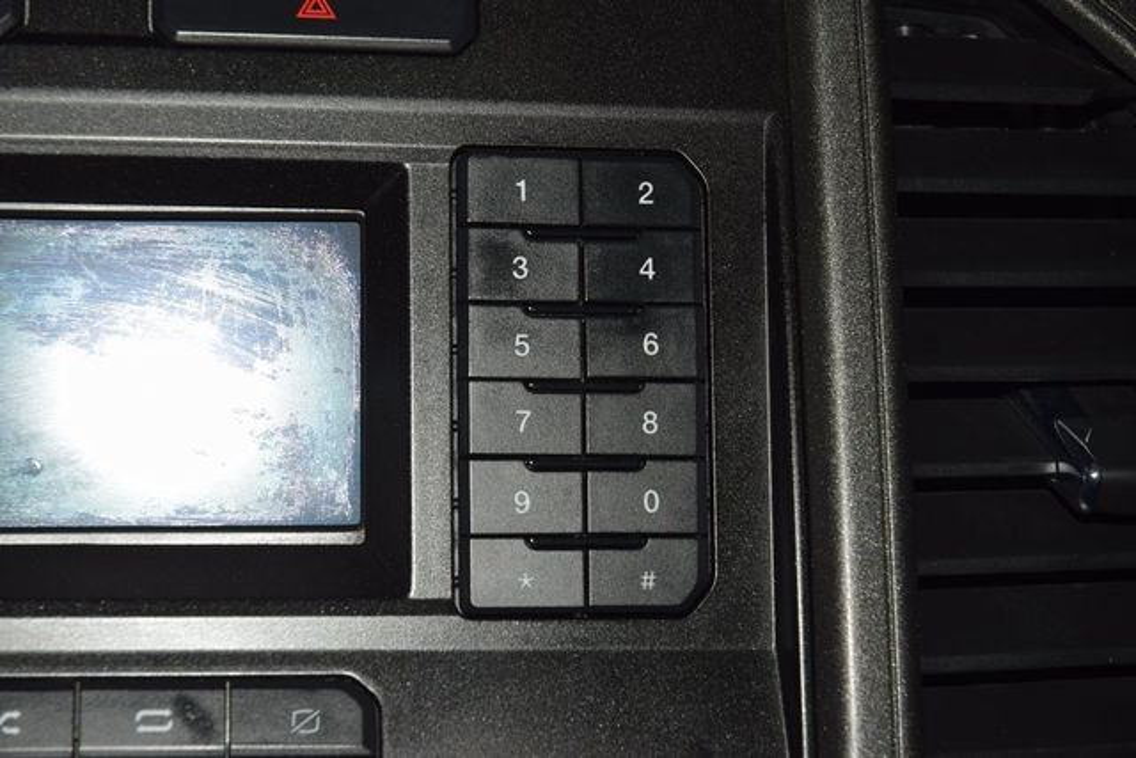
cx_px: 568
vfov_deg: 13.0
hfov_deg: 19.5
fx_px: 3314
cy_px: 379
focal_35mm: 105
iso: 100
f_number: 8
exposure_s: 1/125
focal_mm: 70
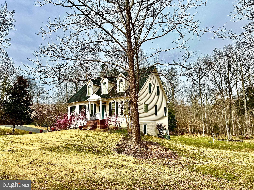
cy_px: 95
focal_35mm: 24
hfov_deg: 71.6
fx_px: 176
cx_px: 127
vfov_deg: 56.8
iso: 80
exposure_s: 1/6623
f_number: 1.78
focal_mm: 6.86
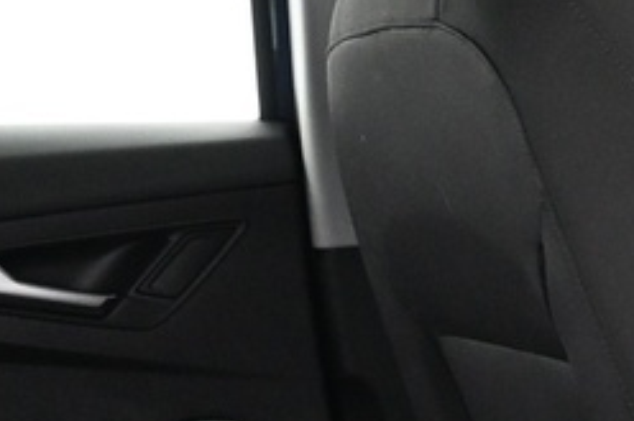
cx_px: 297
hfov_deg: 13.1
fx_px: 2763
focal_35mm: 157
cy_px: 735
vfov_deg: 8.4
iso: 1600
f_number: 3.5
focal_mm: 16
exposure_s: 1/15
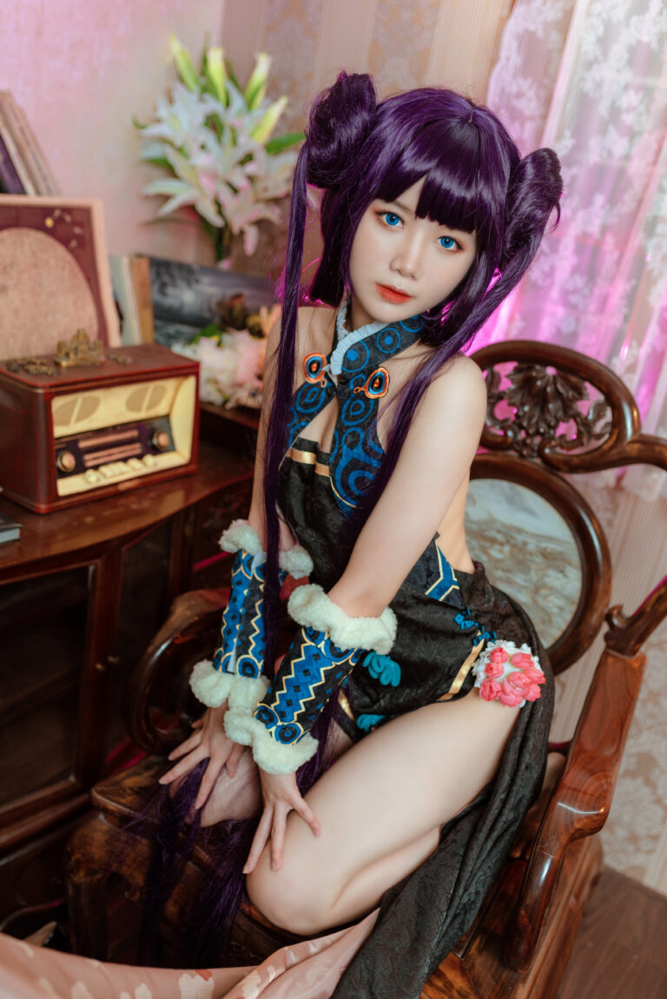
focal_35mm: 35
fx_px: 971
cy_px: 500
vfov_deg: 54.4
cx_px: 334
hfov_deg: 37.9
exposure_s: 1/200
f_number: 2.2
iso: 250
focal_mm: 35
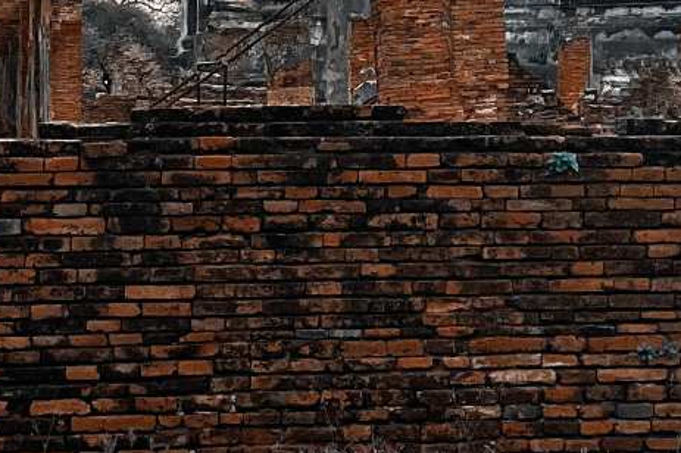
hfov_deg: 7.4
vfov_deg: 4.8
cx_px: 674
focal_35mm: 277
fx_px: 5236
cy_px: -600
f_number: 2.8
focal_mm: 9
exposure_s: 1/212
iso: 32
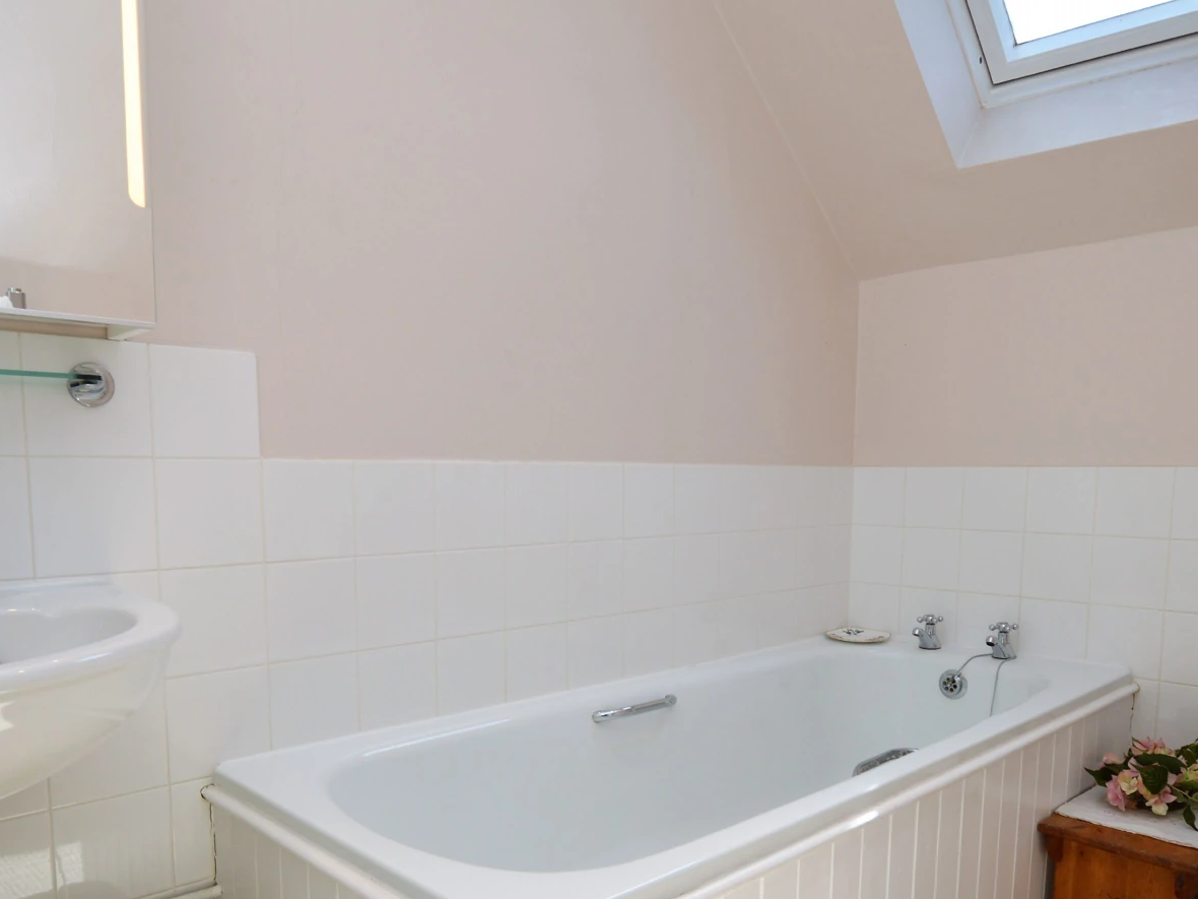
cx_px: 587
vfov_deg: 52.5
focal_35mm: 26
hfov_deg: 67.7
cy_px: 590
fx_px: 892
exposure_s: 1/125
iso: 100
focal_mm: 11
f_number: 5.6
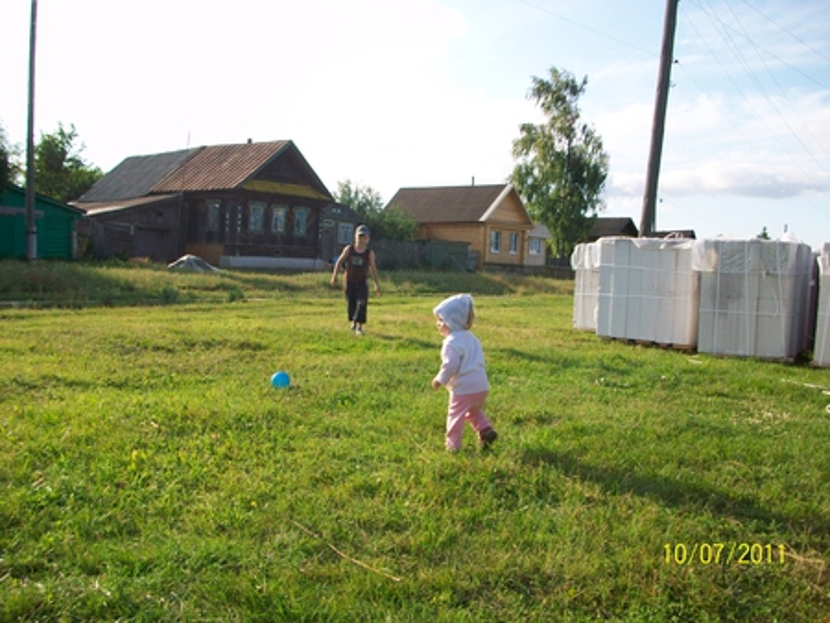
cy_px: 312
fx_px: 768
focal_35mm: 32
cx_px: 415
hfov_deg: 56.8
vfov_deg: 44.2
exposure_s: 1/500
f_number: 2.8
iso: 64
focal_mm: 5.7
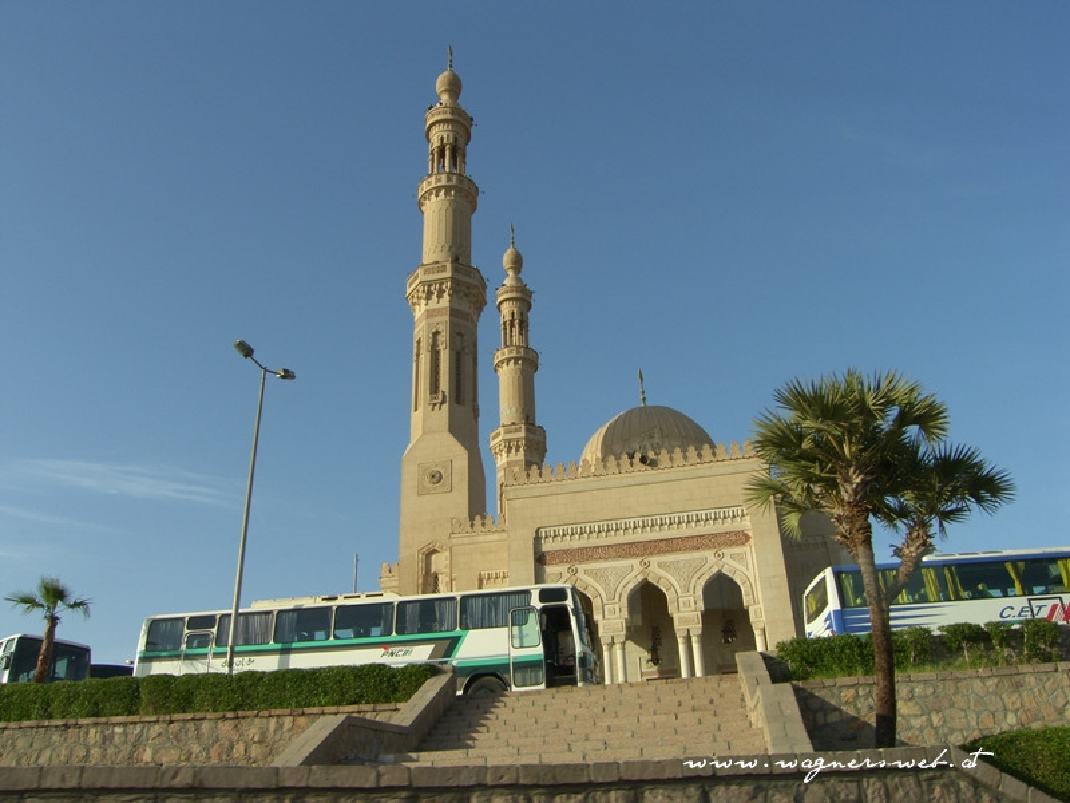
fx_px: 865
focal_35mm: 28
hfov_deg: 63.4
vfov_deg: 49.7
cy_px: 402
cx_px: 535
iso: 50
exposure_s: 1/200
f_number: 7.1
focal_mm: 7.4
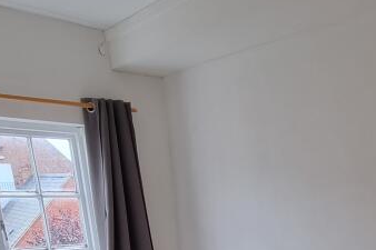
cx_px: 310
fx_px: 428
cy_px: 379
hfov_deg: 44.7
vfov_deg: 24.8
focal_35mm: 41
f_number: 2.2
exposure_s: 1/124
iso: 50
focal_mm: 2.2
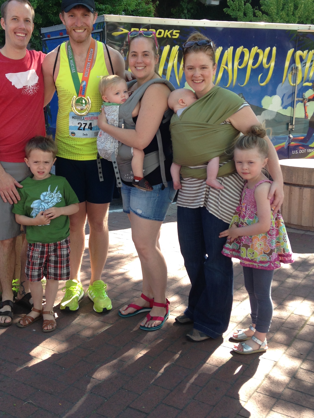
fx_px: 532
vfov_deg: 42.9
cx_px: 122
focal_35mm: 44
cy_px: 183
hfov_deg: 32.8
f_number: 2.4
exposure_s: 1/224
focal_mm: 4.12
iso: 50
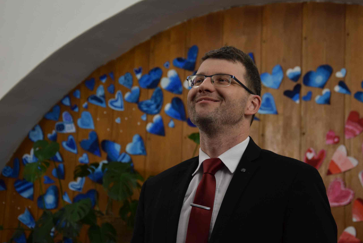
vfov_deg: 15.0
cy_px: 103
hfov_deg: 22.4
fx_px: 918
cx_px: 203
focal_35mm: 91
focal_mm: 52
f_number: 5
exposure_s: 1/60
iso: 720
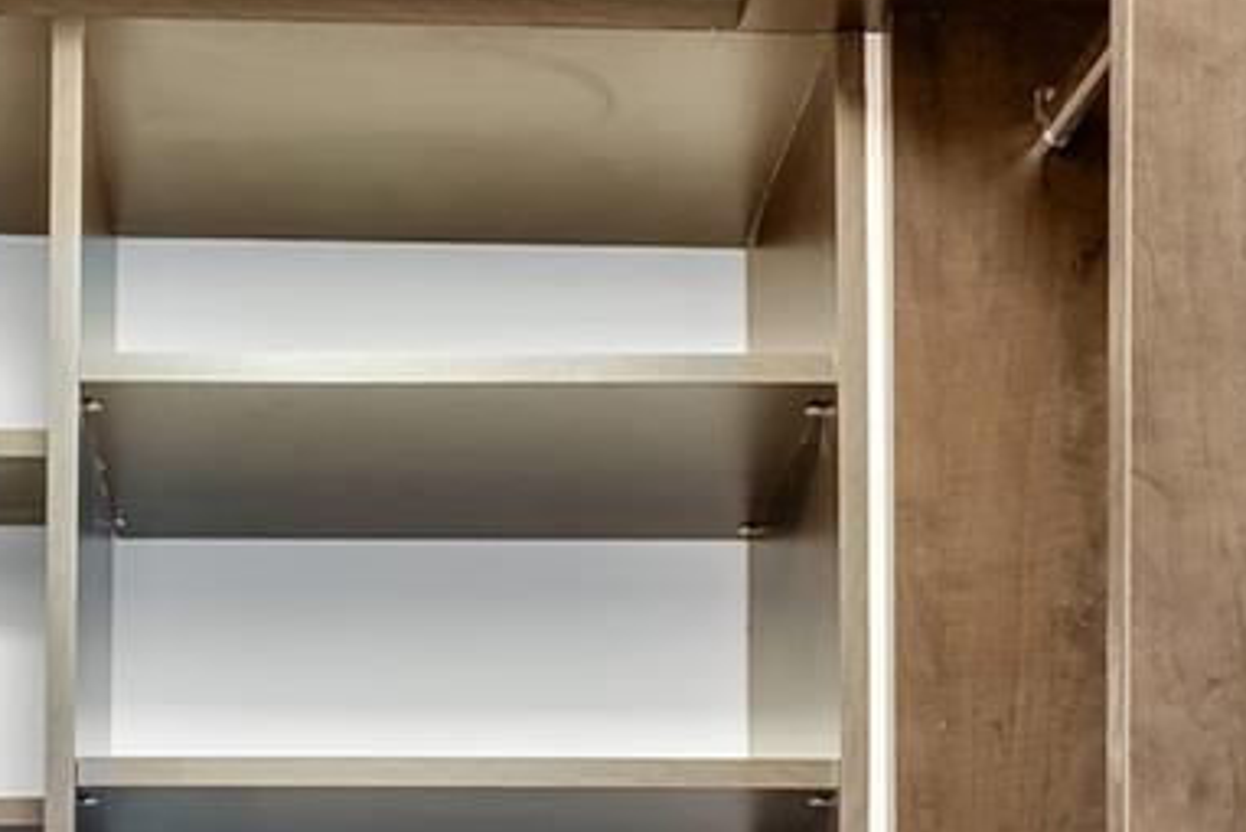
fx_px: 2320
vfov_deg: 17.6
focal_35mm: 67
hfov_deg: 29.5
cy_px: 1348
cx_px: 294
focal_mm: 16
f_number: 9
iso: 800
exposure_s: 1.6
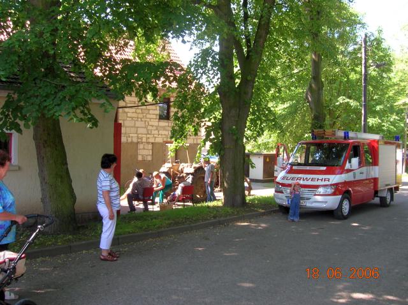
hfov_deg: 54.0
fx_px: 400
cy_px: 152
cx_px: 204
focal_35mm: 34
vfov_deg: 41.7
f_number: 4.9
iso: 50
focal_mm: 5.7
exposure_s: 1/32
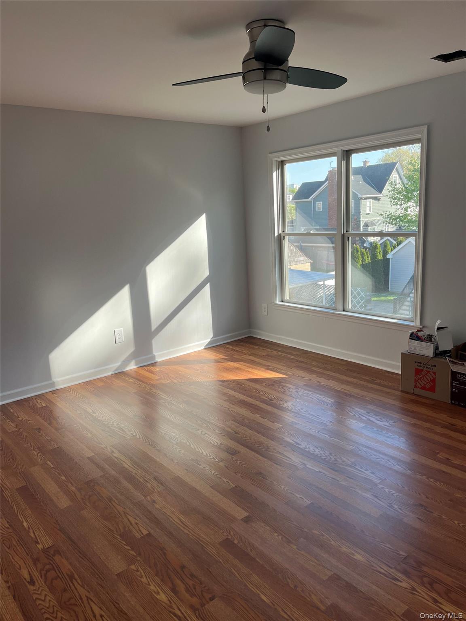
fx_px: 467
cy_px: 310
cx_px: 233
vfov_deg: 67.3
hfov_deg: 53.1
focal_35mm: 26
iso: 40
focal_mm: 5.1
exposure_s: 1/248
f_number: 1.6
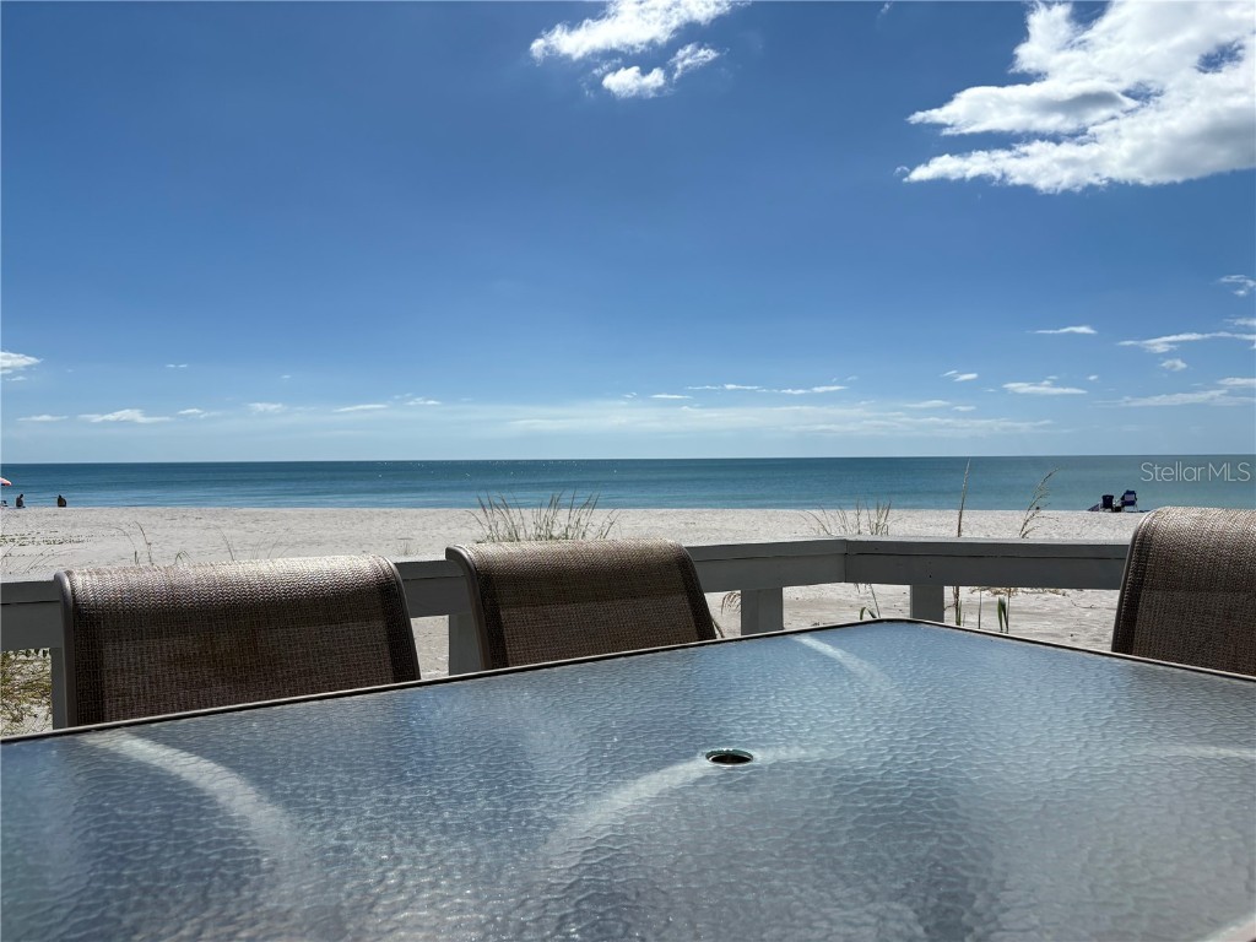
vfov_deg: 53.1
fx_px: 943
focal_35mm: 26
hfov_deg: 67.3
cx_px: 628
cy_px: 471
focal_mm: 5.96
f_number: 1.6
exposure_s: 1/11905
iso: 50
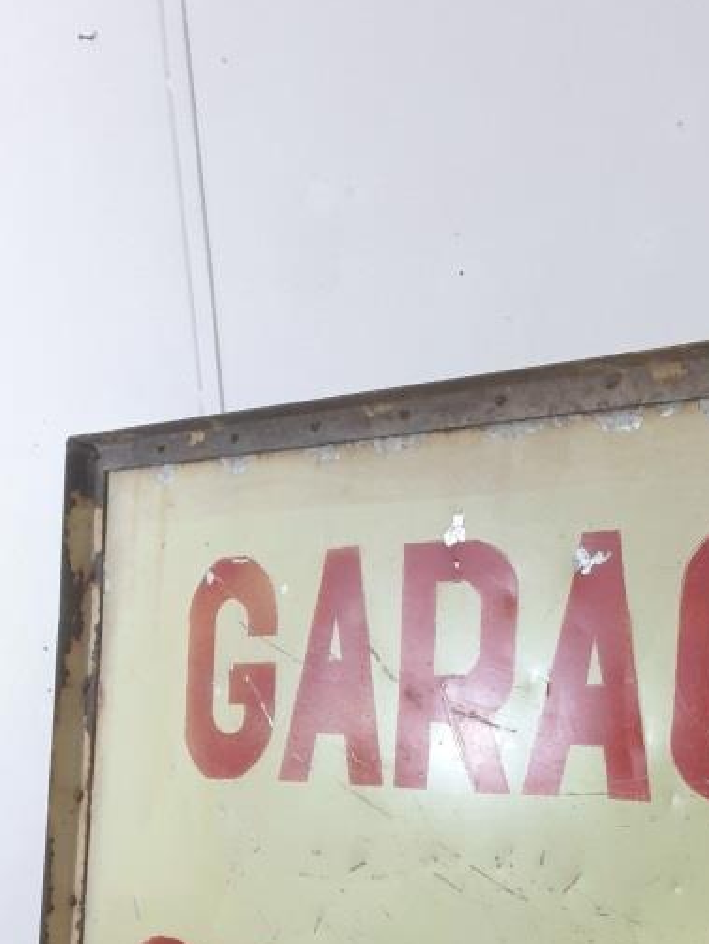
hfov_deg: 26.1
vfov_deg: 33.7
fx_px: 1446
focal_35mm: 53
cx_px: 705
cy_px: 895
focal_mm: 4.3
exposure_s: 1/50
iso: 400
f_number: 1.5
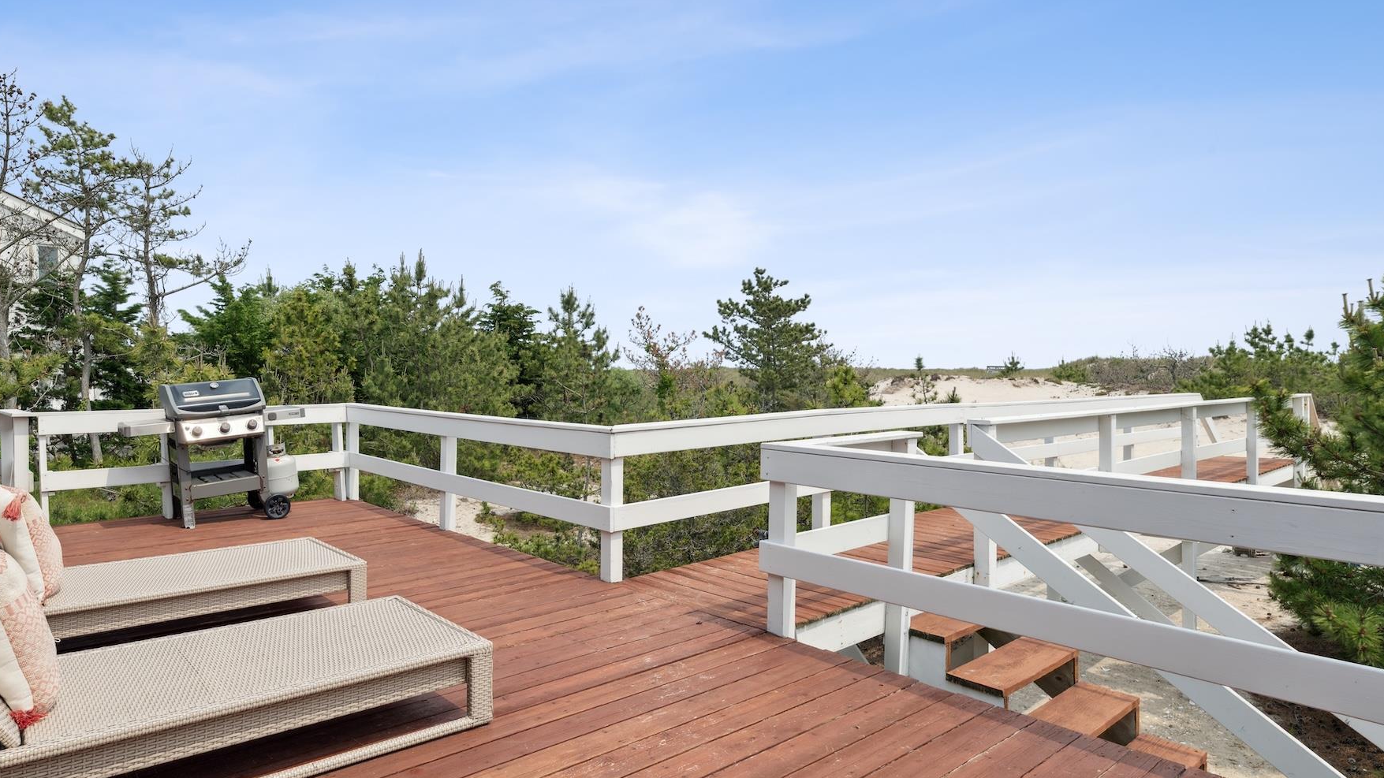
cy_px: 396
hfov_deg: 80.7
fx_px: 807
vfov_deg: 51.5
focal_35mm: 22
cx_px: 595
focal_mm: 18
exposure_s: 1/1000
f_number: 8
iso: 200
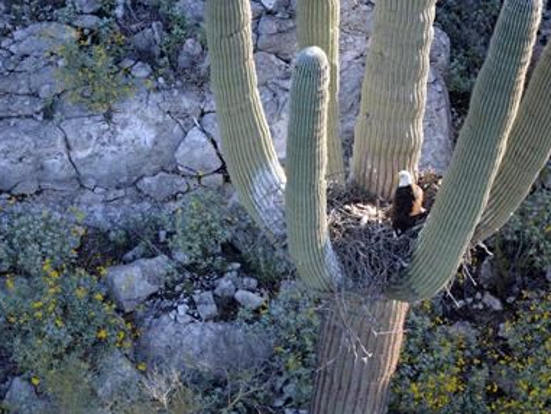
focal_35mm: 985
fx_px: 15684
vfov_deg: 1.5
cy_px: 197
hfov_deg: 2.0
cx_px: 234
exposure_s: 1/4000
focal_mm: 600
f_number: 6.3
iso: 6400
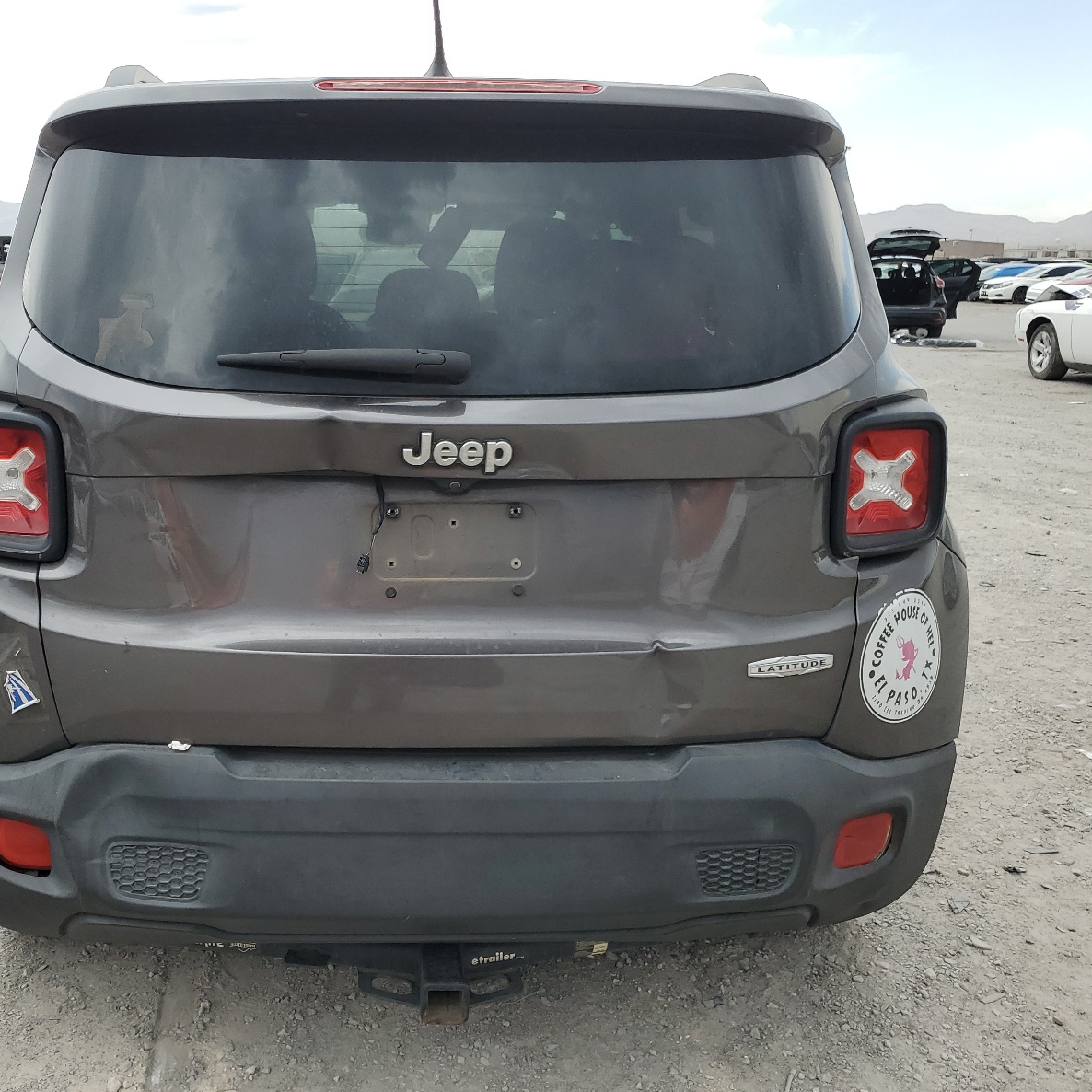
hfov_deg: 52.1
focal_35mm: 31
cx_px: 430
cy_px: 549
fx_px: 1106
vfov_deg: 52.5
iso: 50
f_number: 1.5
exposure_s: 1/909
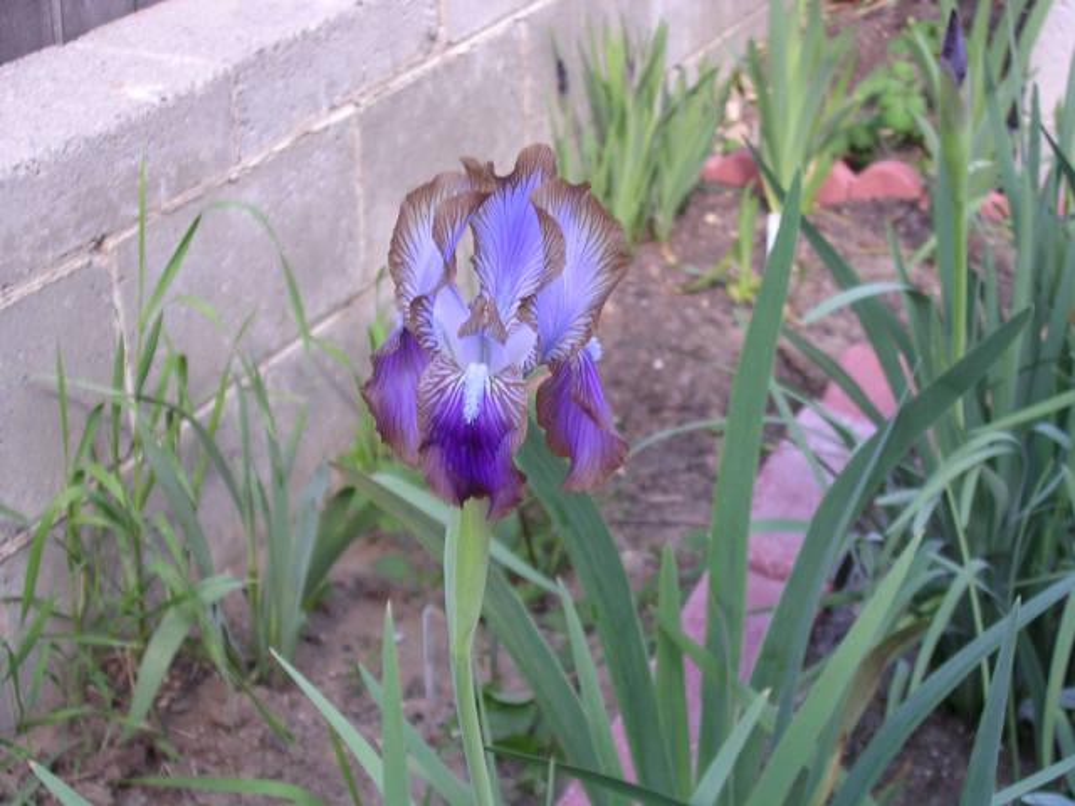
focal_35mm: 60
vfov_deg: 24.4
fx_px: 1863
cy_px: 403
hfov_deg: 32.2
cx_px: 538
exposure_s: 1/72.2
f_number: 3.4
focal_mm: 9.1
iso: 100
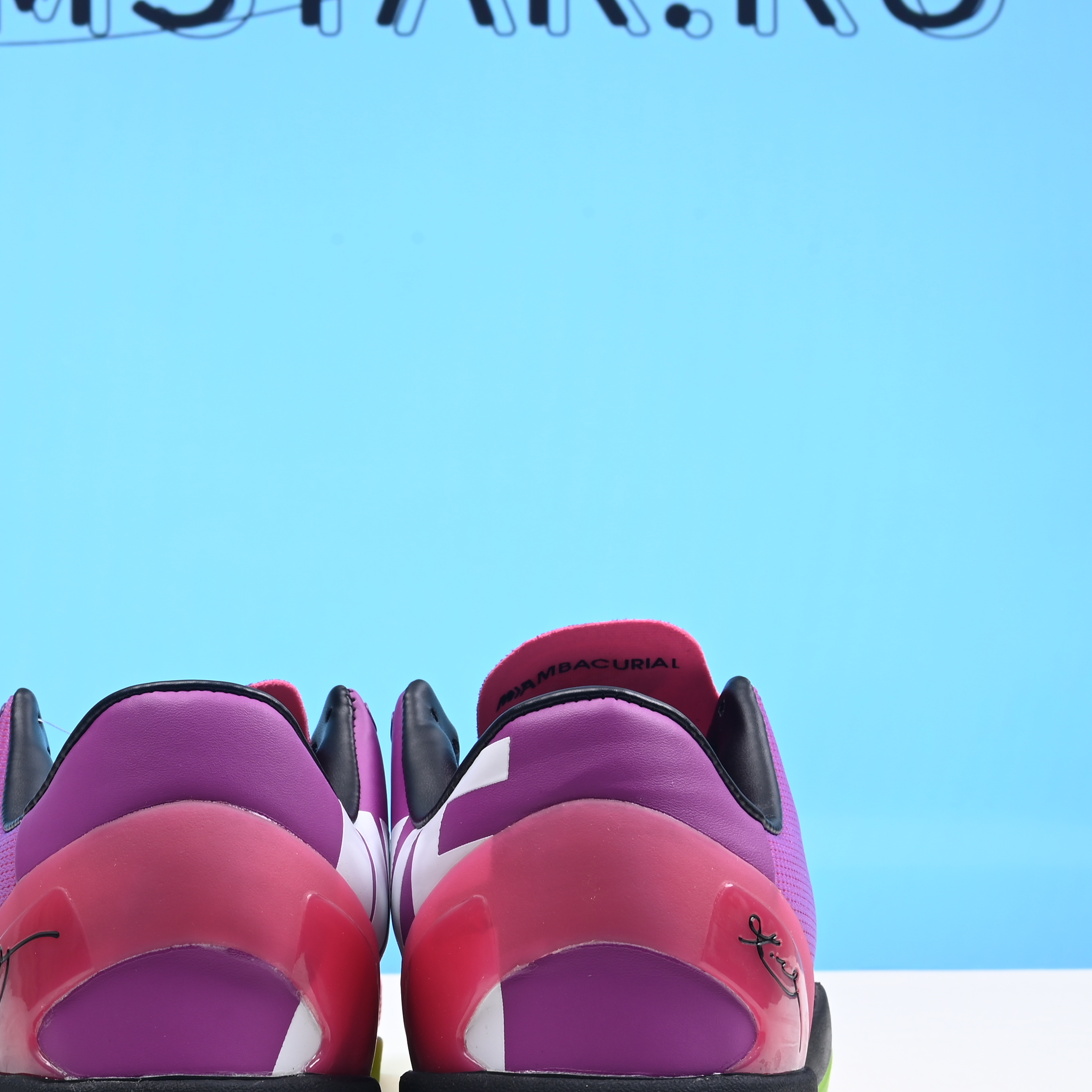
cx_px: 242
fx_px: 2677
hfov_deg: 22.8
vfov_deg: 23.0
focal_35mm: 75
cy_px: 634
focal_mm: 38
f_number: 16
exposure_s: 1/2
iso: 100
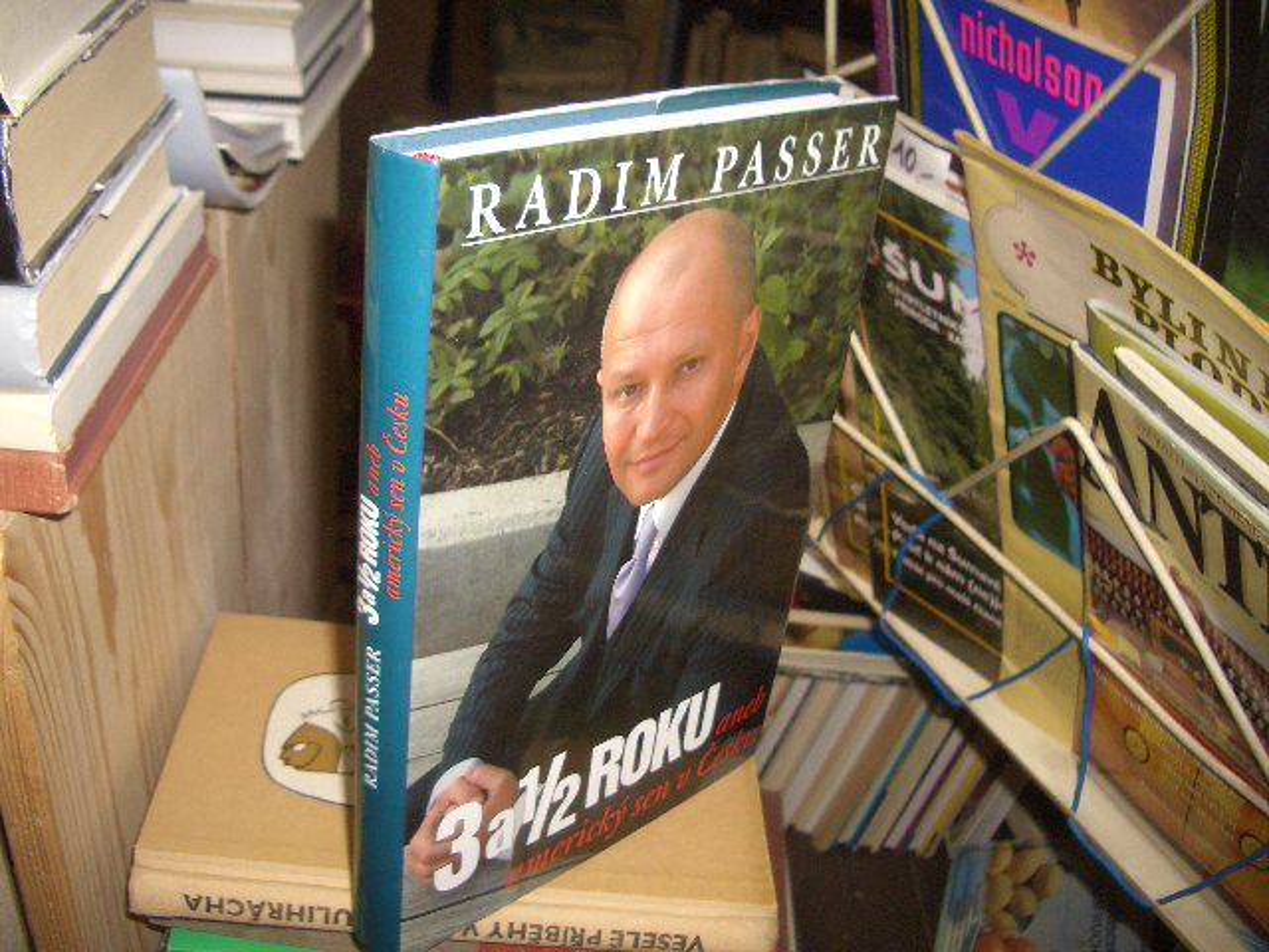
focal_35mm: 35
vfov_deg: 40.7
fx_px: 1283
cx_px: 634
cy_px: 476
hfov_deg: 52.6
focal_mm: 5.8
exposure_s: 1/60
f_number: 2.6
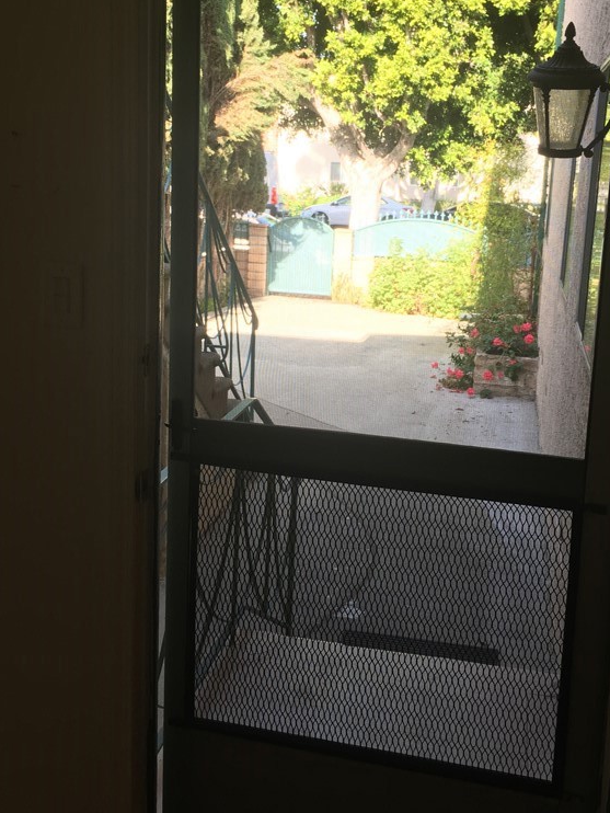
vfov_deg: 46.6
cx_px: 331
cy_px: 340
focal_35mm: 40
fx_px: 939
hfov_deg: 36.0
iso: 40
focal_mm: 4.15
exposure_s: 1/120
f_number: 2.2
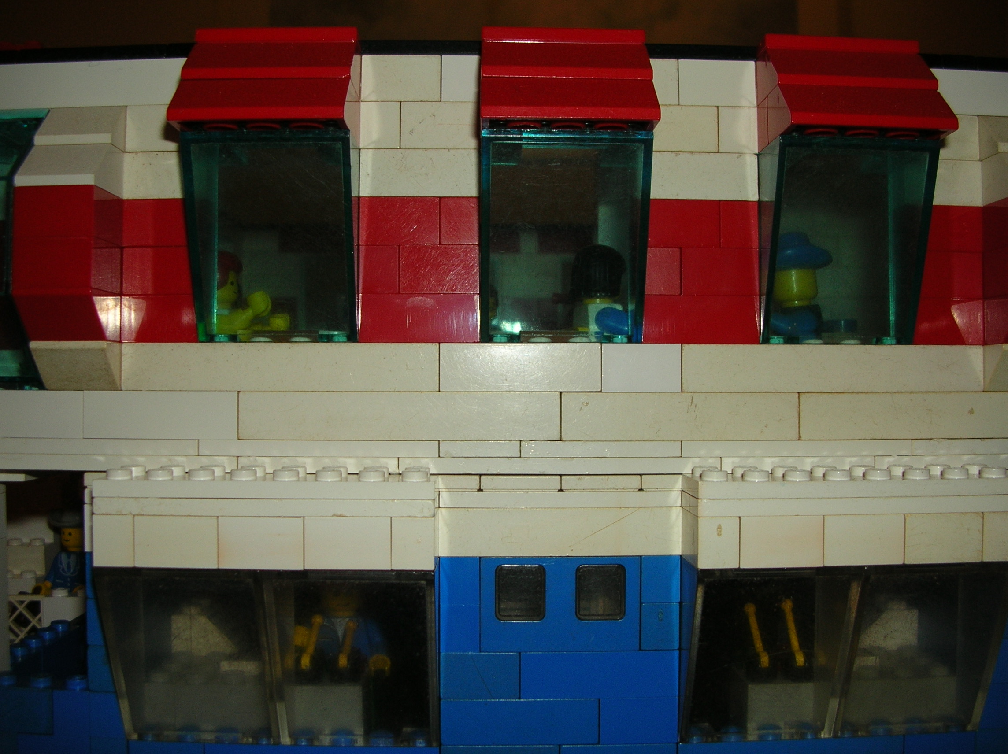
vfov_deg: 40.6
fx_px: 1018
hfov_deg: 52.7
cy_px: 377
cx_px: 504
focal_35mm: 35
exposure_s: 1/60.1
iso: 50
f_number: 2.8
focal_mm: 5.8
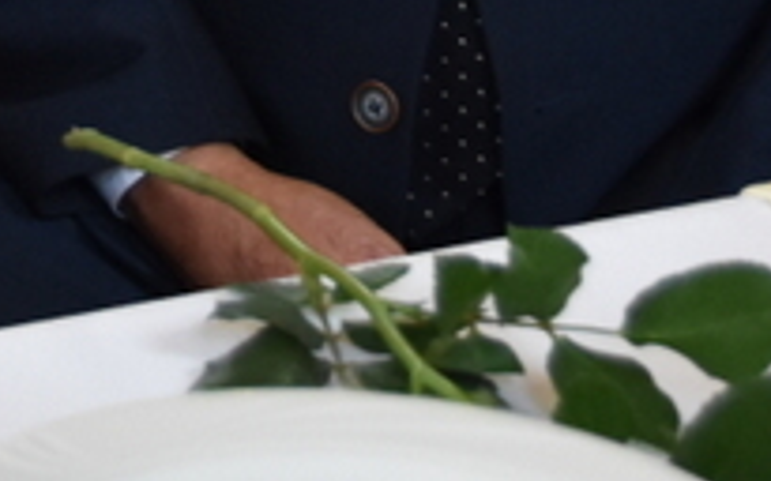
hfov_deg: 7.3
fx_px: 6008
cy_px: -560
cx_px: -218
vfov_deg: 4.5
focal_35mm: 286
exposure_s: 1/50
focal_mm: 32
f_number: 4.2
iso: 1250
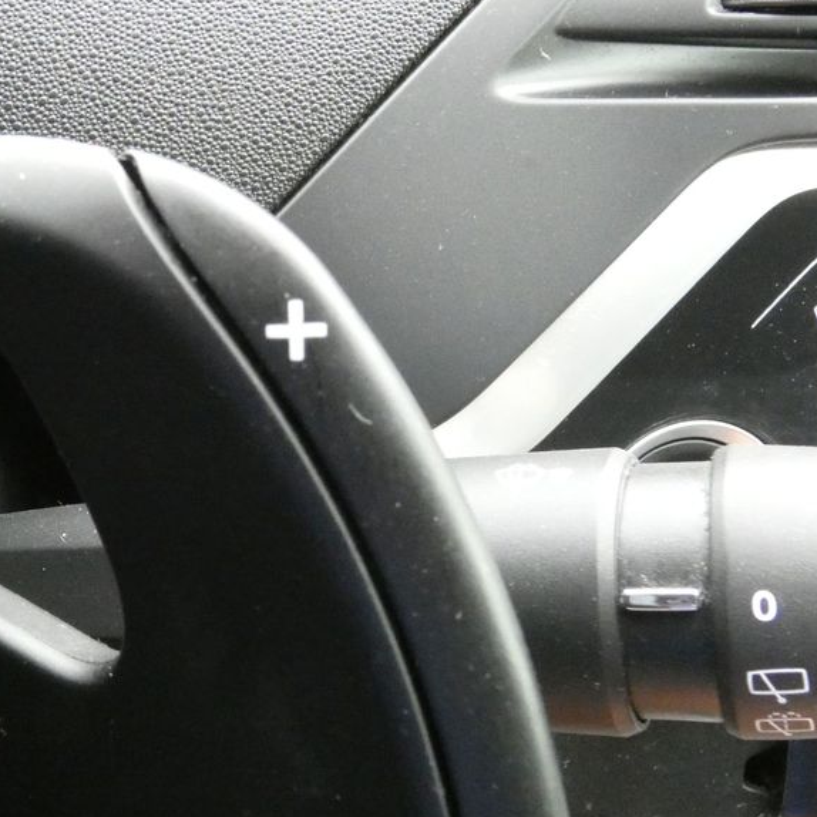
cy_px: 377
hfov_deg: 31.6
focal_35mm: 52
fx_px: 1389
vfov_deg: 32.8
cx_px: 122
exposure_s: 1/80
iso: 1600
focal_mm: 6
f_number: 5.6
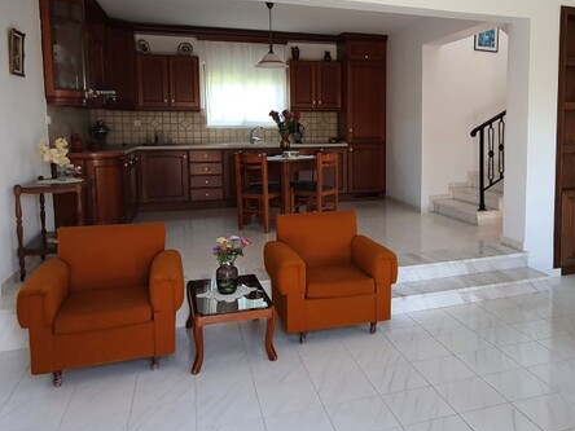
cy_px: 175
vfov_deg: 46.6
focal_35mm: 30
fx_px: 498
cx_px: 392
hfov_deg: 58.3
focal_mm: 1.8
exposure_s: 1/60
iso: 100
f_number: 2.2
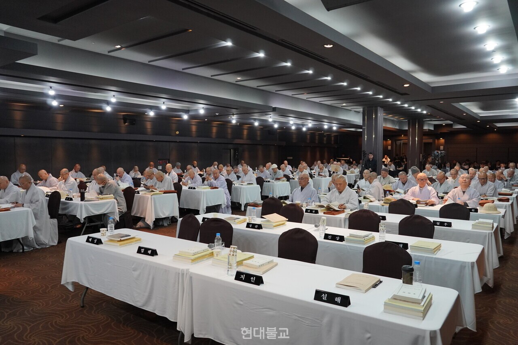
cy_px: 172
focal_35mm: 27
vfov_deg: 47.9
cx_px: 259
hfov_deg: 67.4
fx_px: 388
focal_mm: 18
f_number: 4
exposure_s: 1/160
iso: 1250
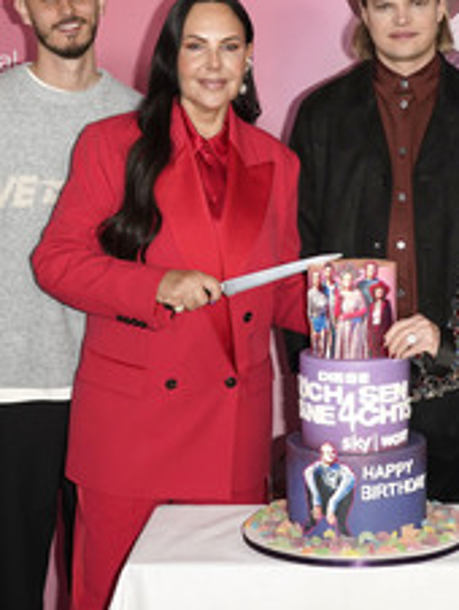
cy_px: 246
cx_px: 350
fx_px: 1218
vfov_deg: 28.1
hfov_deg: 21.2
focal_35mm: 69
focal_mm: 36
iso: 640
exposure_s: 1/160
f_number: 6.3
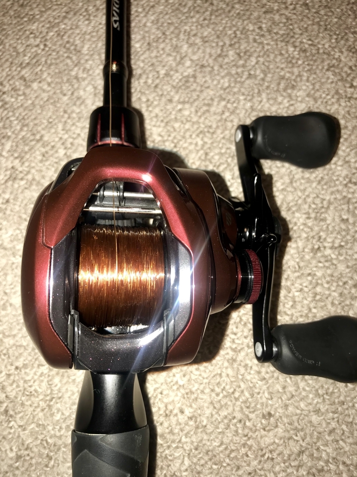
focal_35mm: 28
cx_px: 178
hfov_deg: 49.7
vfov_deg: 63.4
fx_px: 385
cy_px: 238
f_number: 1.8
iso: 20
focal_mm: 3.99
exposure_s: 1/52
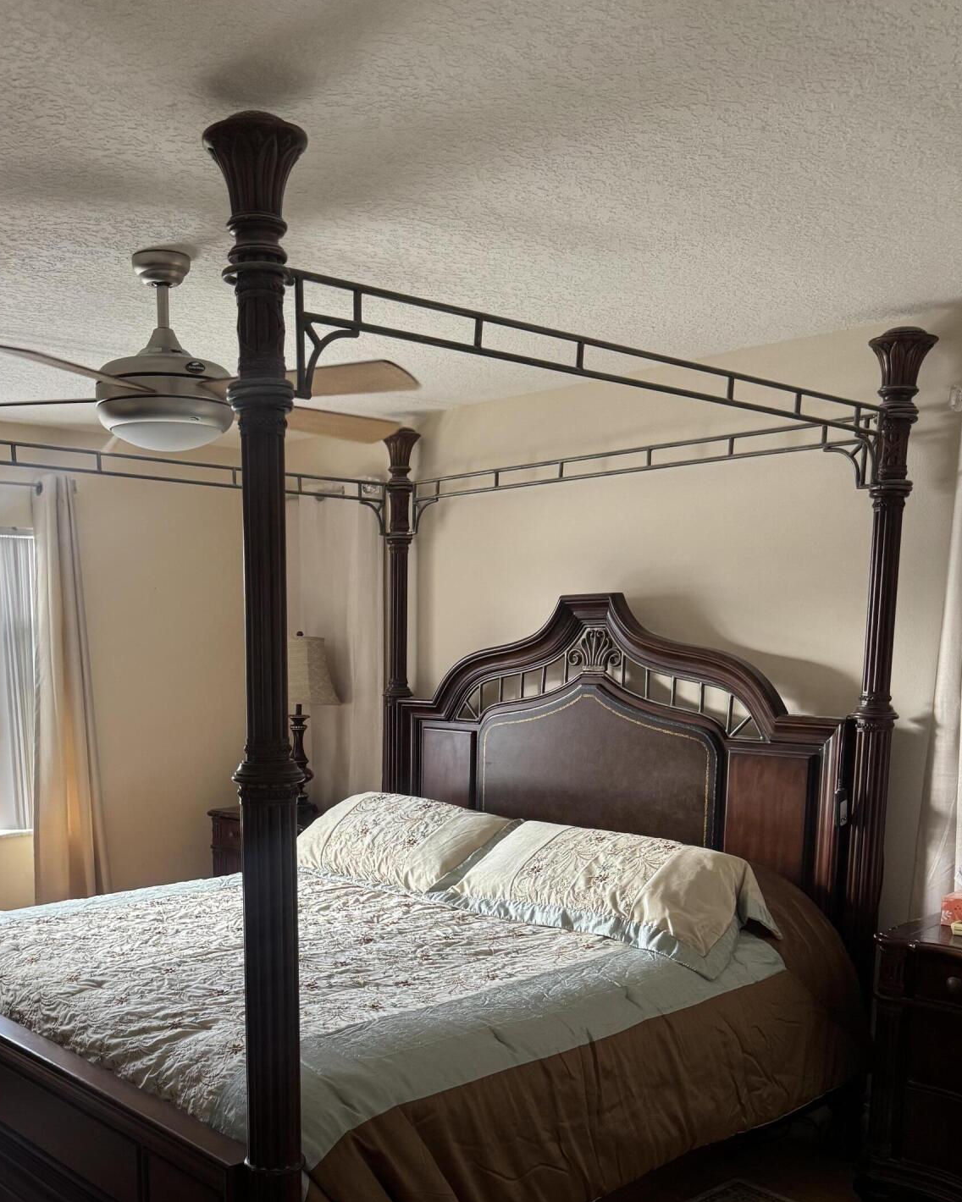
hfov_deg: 44.0
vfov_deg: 52.9
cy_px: 824
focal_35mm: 33
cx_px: 329
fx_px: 1174
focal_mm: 6.76
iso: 250
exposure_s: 1/60
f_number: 1.78
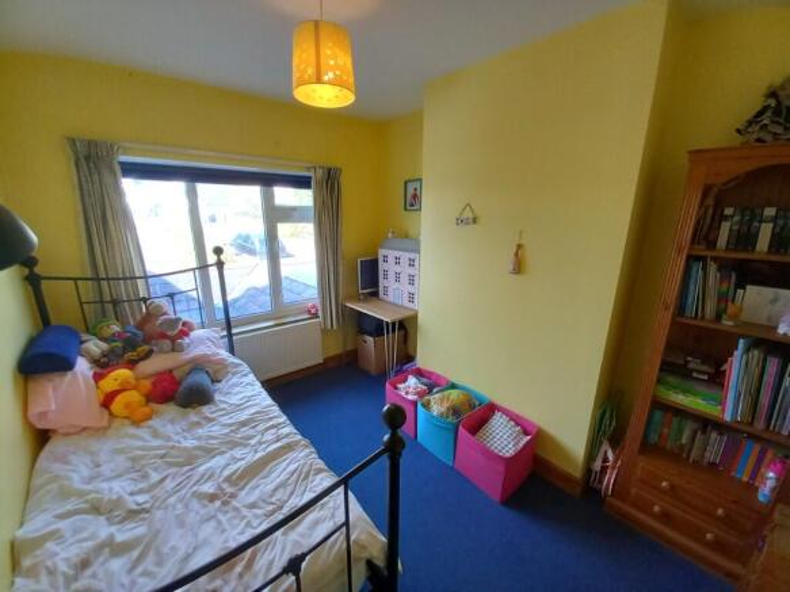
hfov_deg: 106.2
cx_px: 395
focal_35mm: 13
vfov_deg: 89.9
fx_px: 297
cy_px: 296
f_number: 2.2
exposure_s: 1/50
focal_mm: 1.13
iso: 80
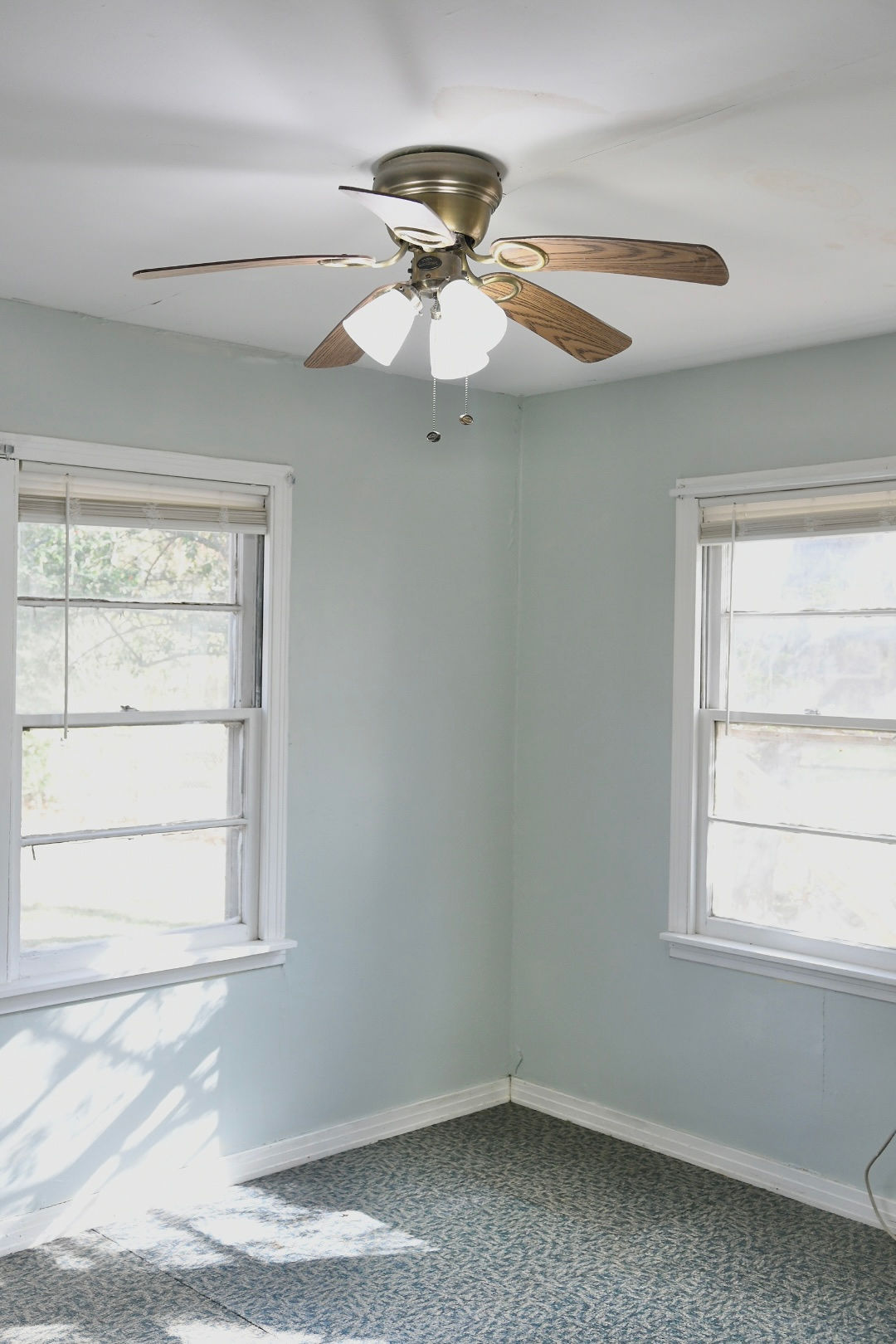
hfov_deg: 35.9
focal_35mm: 37
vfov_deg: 51.9
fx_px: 1381
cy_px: 672
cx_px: 448
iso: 800
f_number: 2.8
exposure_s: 1/100
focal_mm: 25
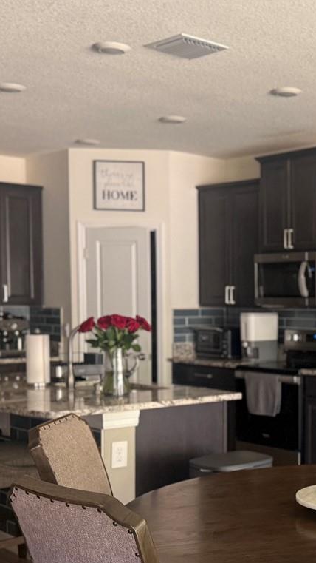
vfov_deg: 37.6
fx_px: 819
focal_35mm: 55
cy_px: 348
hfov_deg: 20.9
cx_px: 337
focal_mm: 6.76
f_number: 1.78
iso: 250
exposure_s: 1/60
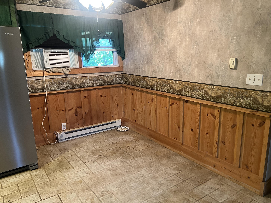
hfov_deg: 65.3
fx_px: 211
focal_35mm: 27
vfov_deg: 51.4
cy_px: 101
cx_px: 139
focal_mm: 5.7
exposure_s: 1/60
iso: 250
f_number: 1.5
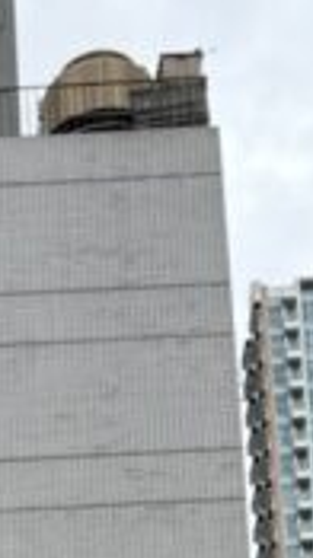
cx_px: -316
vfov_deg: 12.4
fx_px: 2265
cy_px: 1106
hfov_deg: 7.6
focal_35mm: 153
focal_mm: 6.76
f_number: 1.78
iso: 80
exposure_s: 1/1215
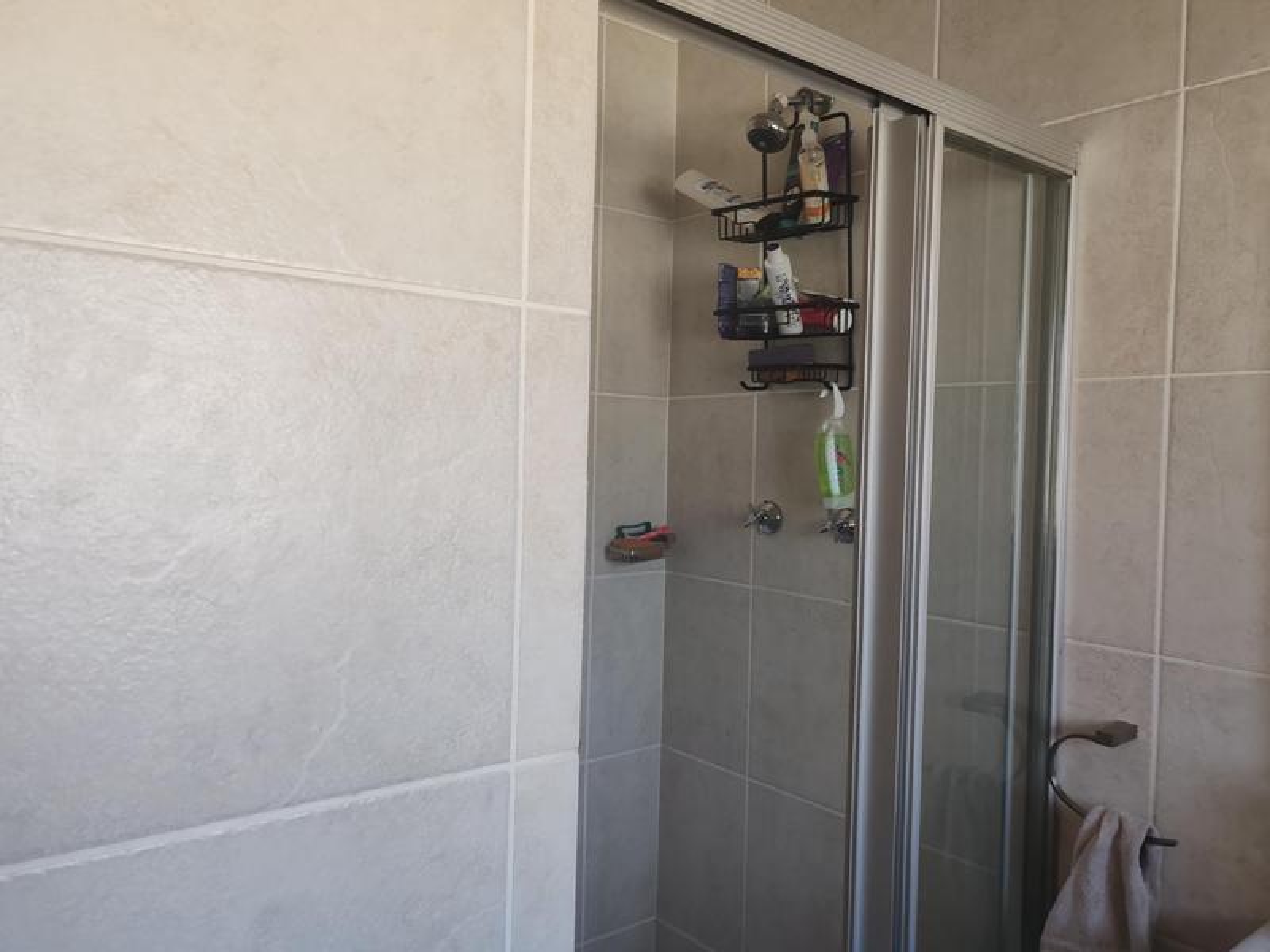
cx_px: 635
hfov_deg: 65.3
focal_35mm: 27
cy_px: 476
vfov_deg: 51.4
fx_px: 991
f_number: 1.9
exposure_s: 1/100
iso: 800
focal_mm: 6.12
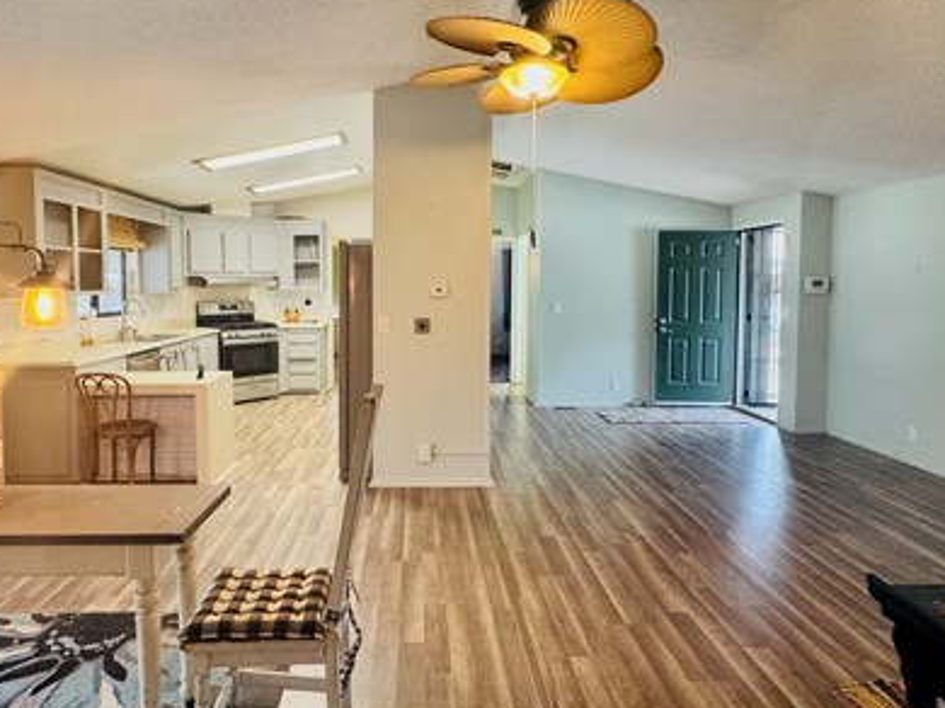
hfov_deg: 73.8
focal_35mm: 23
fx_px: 628
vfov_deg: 58.7
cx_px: 429
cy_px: 313
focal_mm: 2.22
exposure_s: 1/60
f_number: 2.2
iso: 500
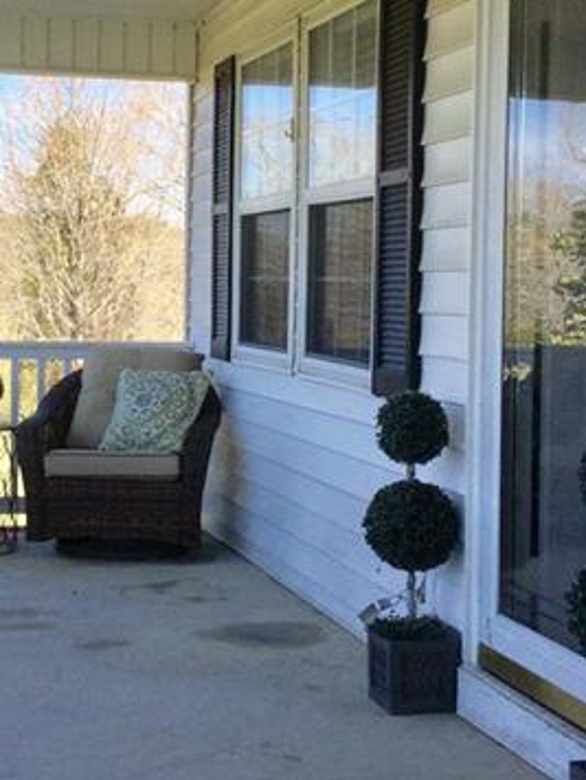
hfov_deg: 21.8
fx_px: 1510
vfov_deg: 28.9
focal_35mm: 67
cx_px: 176
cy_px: 319
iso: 25
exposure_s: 1/554
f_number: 2.4
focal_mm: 3.3
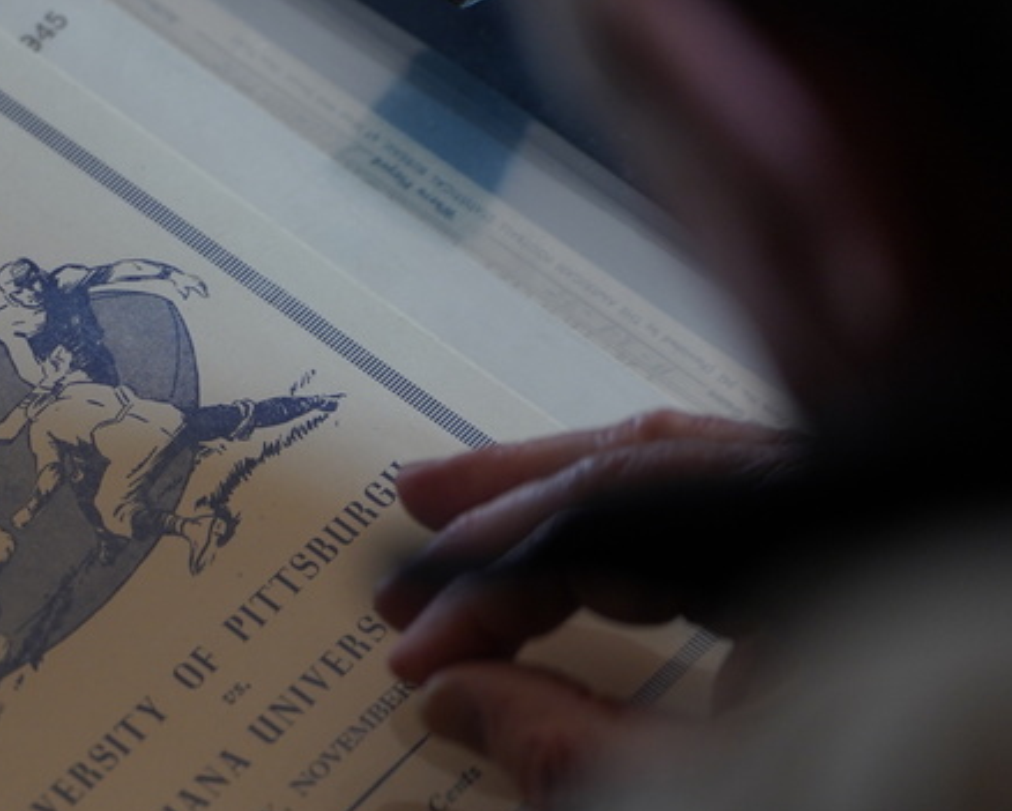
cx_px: -146
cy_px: 394
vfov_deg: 4.7
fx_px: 9861
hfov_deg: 5.8
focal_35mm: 329
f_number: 2.8
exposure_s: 1/200
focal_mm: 150
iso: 500
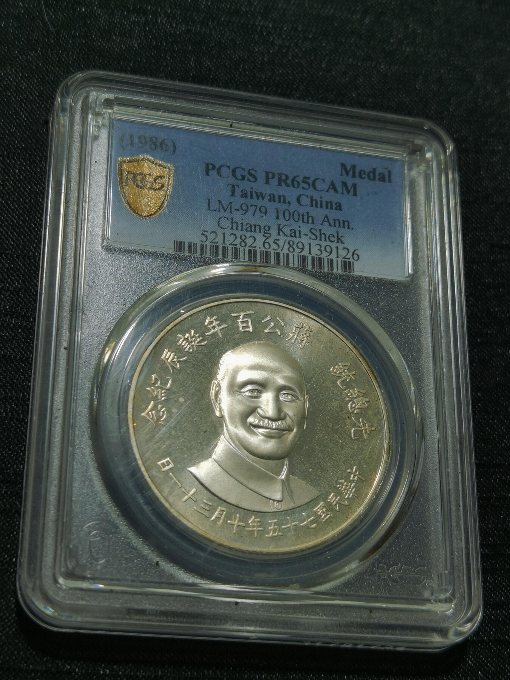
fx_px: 1257
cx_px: 255
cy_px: 340
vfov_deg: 30.3
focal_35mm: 64
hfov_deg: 22.9
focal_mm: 6.67
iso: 50
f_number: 1.9
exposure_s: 1/167
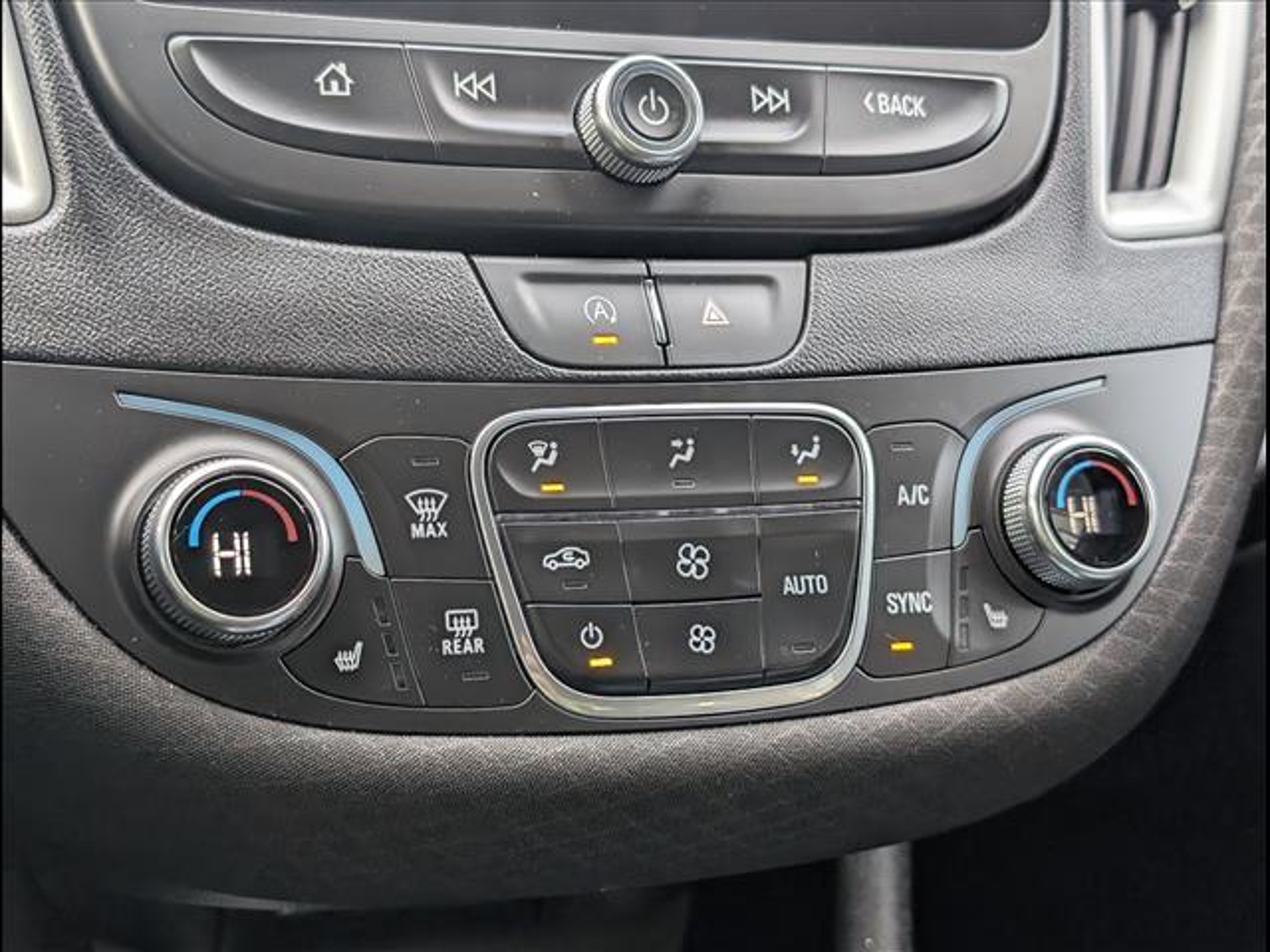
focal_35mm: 49
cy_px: 476
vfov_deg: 29.7
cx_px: 635
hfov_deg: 38.9
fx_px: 1798
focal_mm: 6.9
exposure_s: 1/476
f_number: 1.68
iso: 362
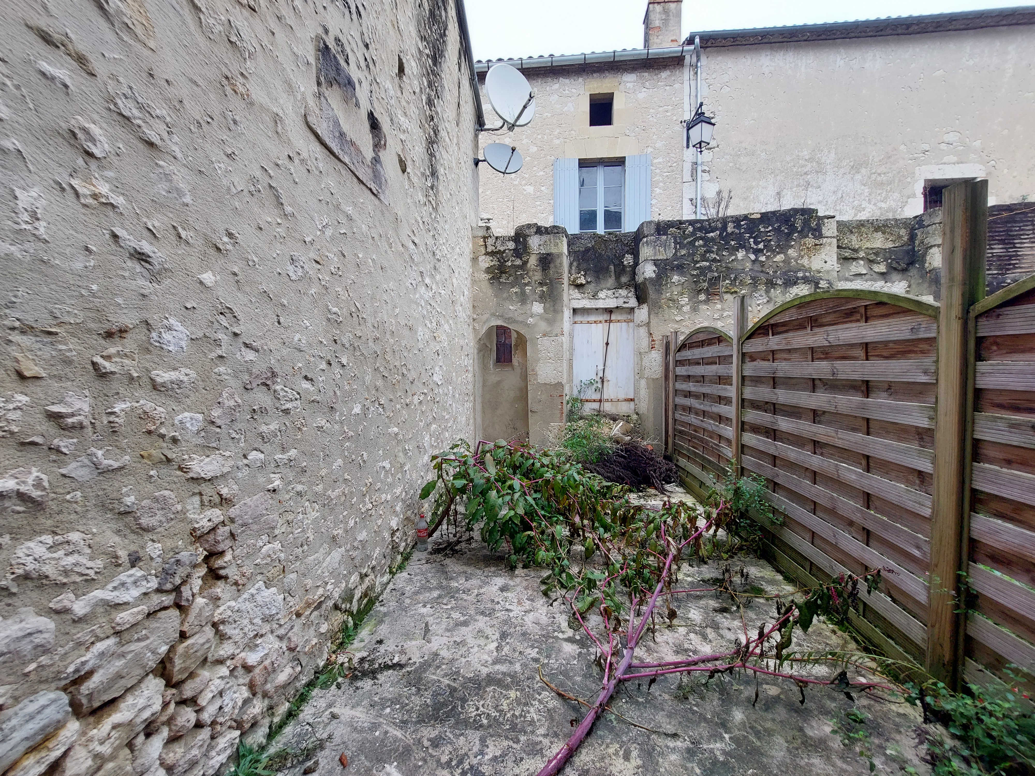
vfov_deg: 89.9
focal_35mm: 13
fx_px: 389
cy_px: 388
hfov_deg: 106.2
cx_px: 518
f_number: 2.2
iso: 50
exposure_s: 1/116
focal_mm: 1.74
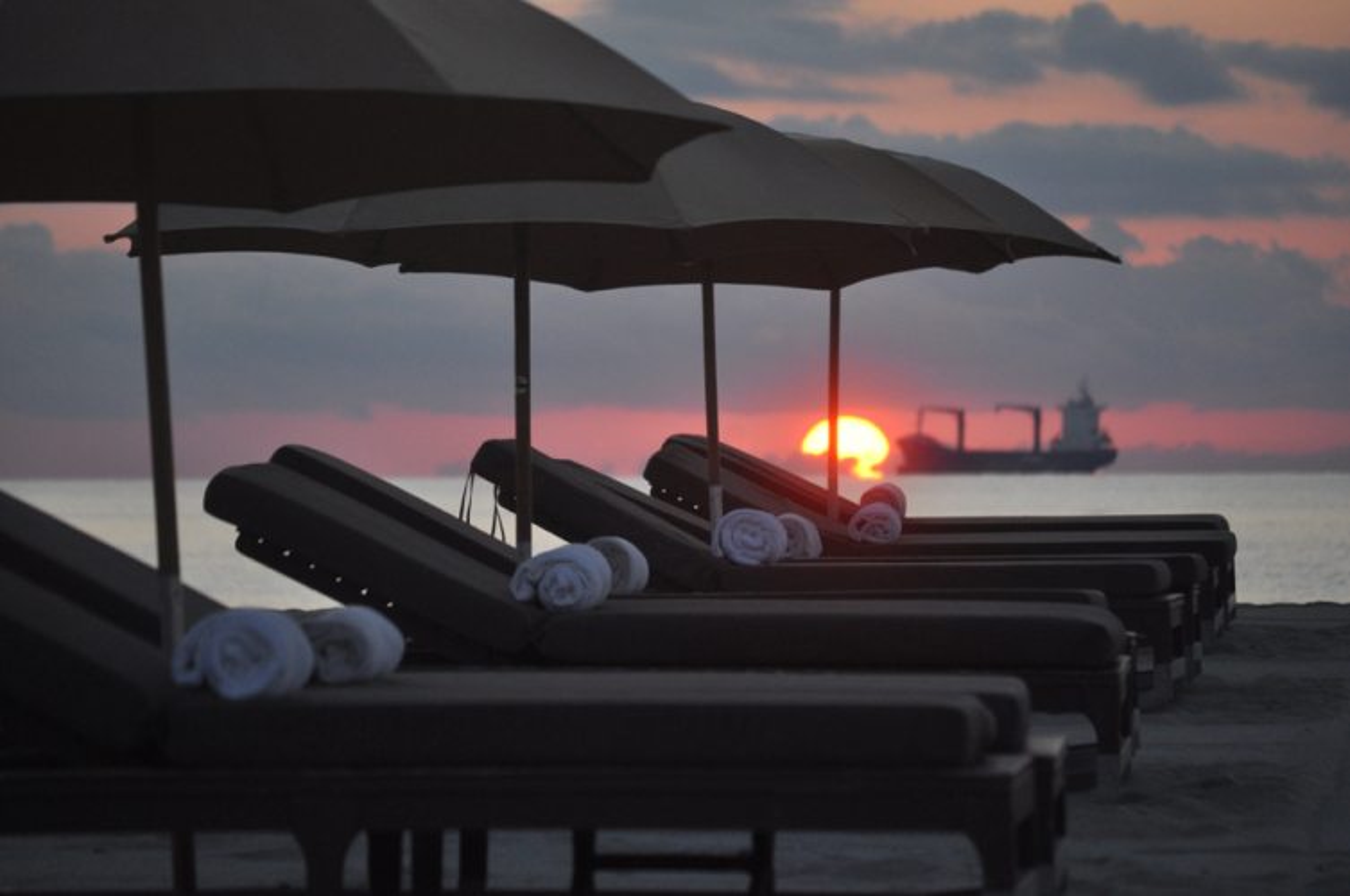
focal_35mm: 225
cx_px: 675
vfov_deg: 6.1
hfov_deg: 9.2
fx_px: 8427
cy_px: 448
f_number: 5
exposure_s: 1/1000
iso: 800
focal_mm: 150
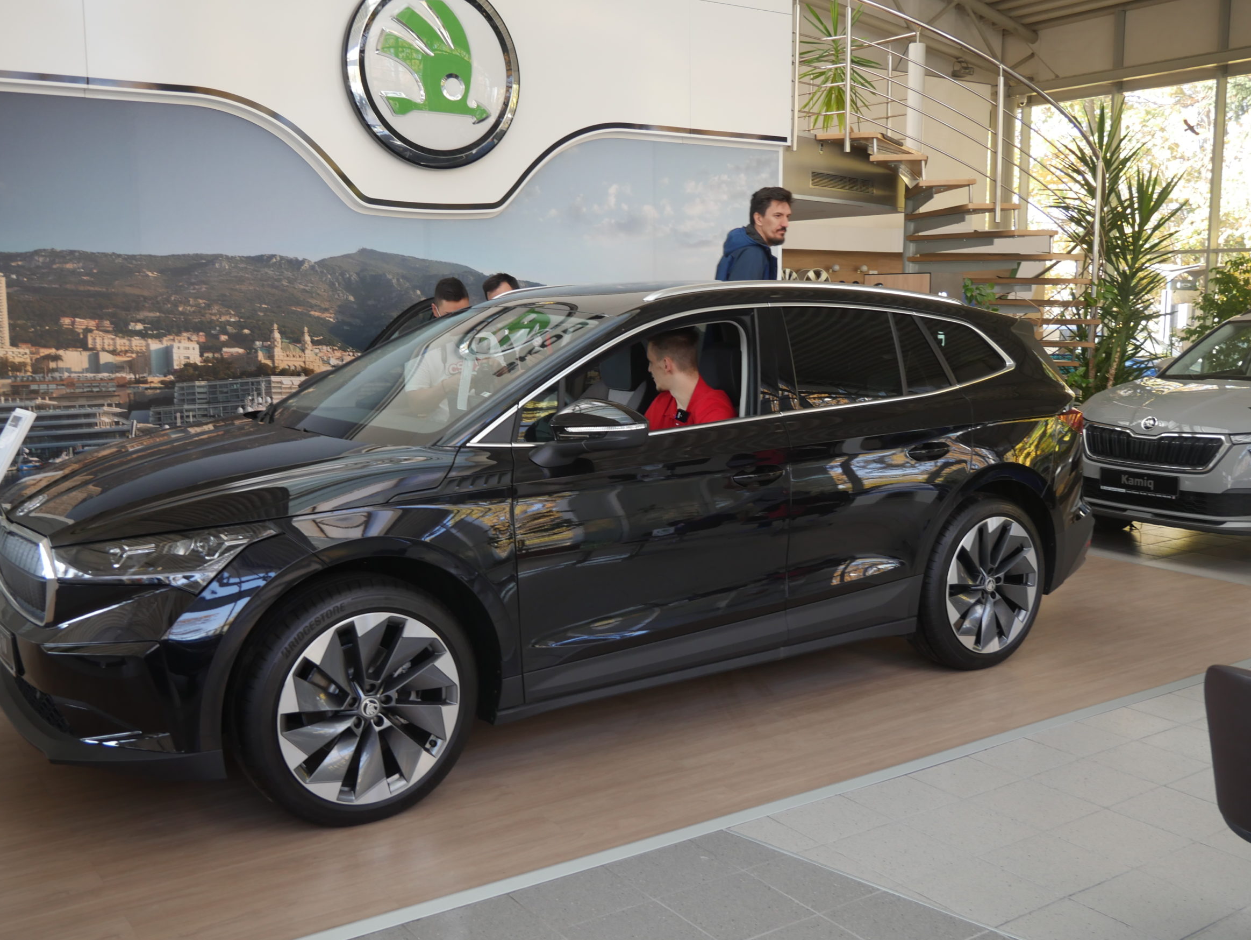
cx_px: 632
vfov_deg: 43.0
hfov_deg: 55.3
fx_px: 1193
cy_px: 474
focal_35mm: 33
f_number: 3.7
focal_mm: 15
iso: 320
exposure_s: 1/60
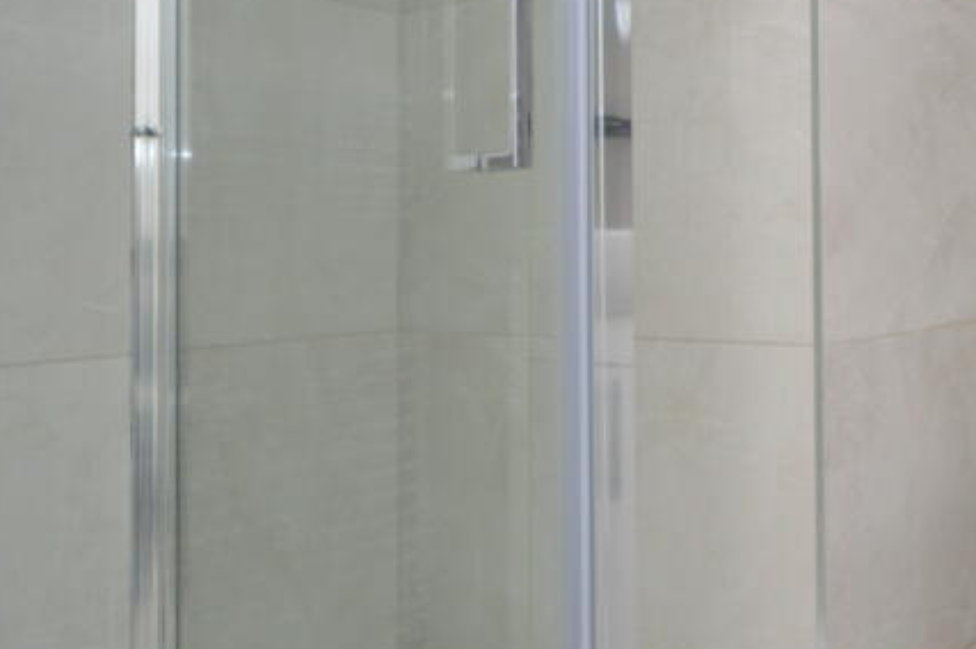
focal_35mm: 36
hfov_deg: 45.5
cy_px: 214
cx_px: 960
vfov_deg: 36.4
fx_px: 975
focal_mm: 10
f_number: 4
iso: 560
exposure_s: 1/60
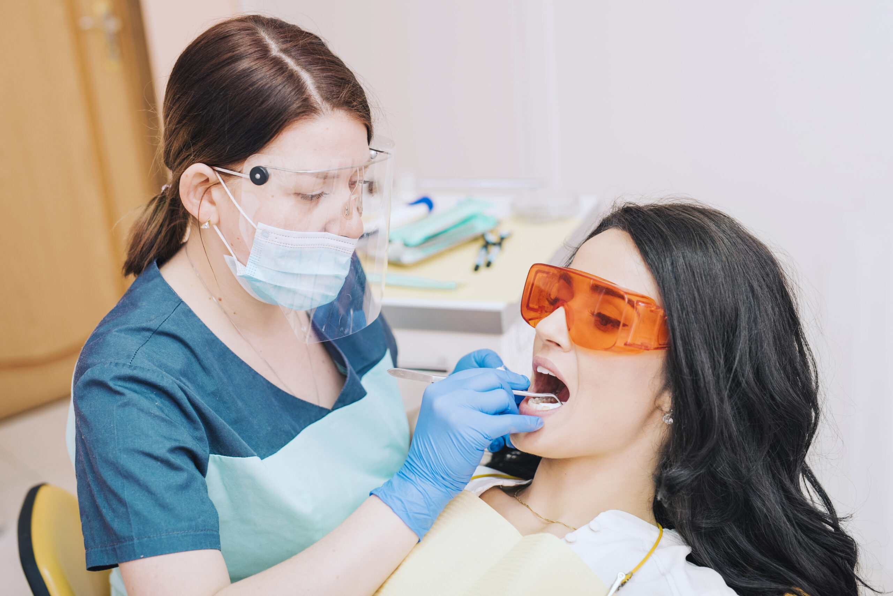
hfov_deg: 39.6
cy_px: 298
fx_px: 1241
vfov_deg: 27.0
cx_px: 446
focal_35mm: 50
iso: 320
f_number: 2.8
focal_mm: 50
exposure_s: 1/160
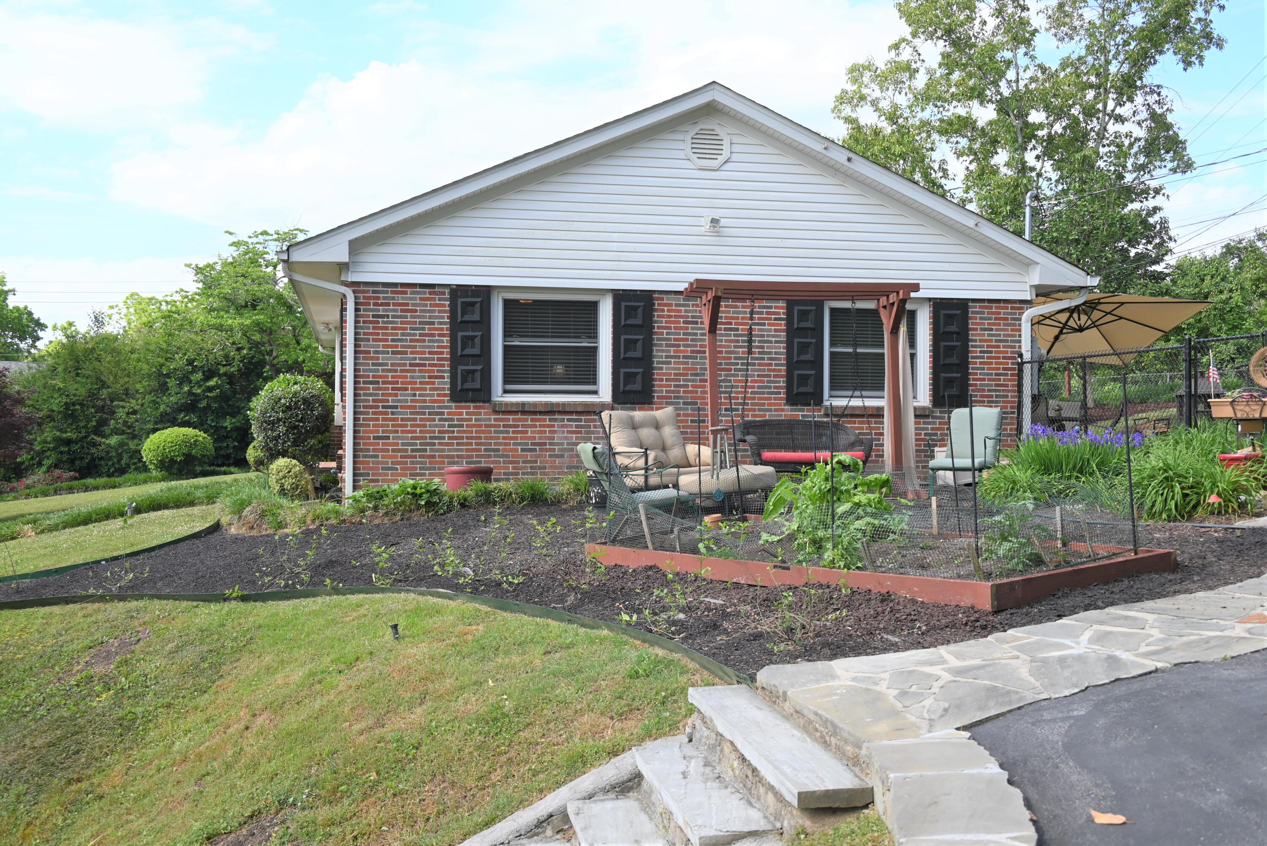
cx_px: 634
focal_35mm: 37
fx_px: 1303
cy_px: 423
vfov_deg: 36.0
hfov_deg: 51.9
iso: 100
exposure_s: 1/250
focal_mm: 37
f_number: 5.6
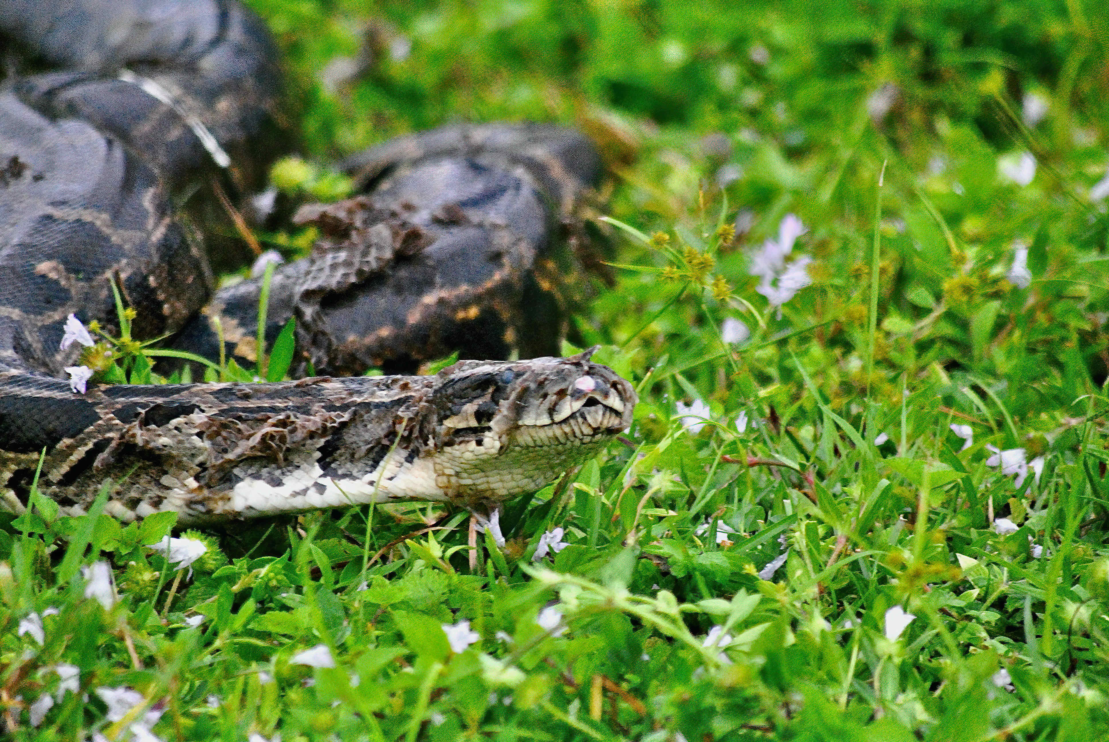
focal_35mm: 450
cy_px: 371
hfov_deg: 4.6
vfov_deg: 3.1
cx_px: 554
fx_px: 13879
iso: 1600
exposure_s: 1/125
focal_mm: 300
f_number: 6.3
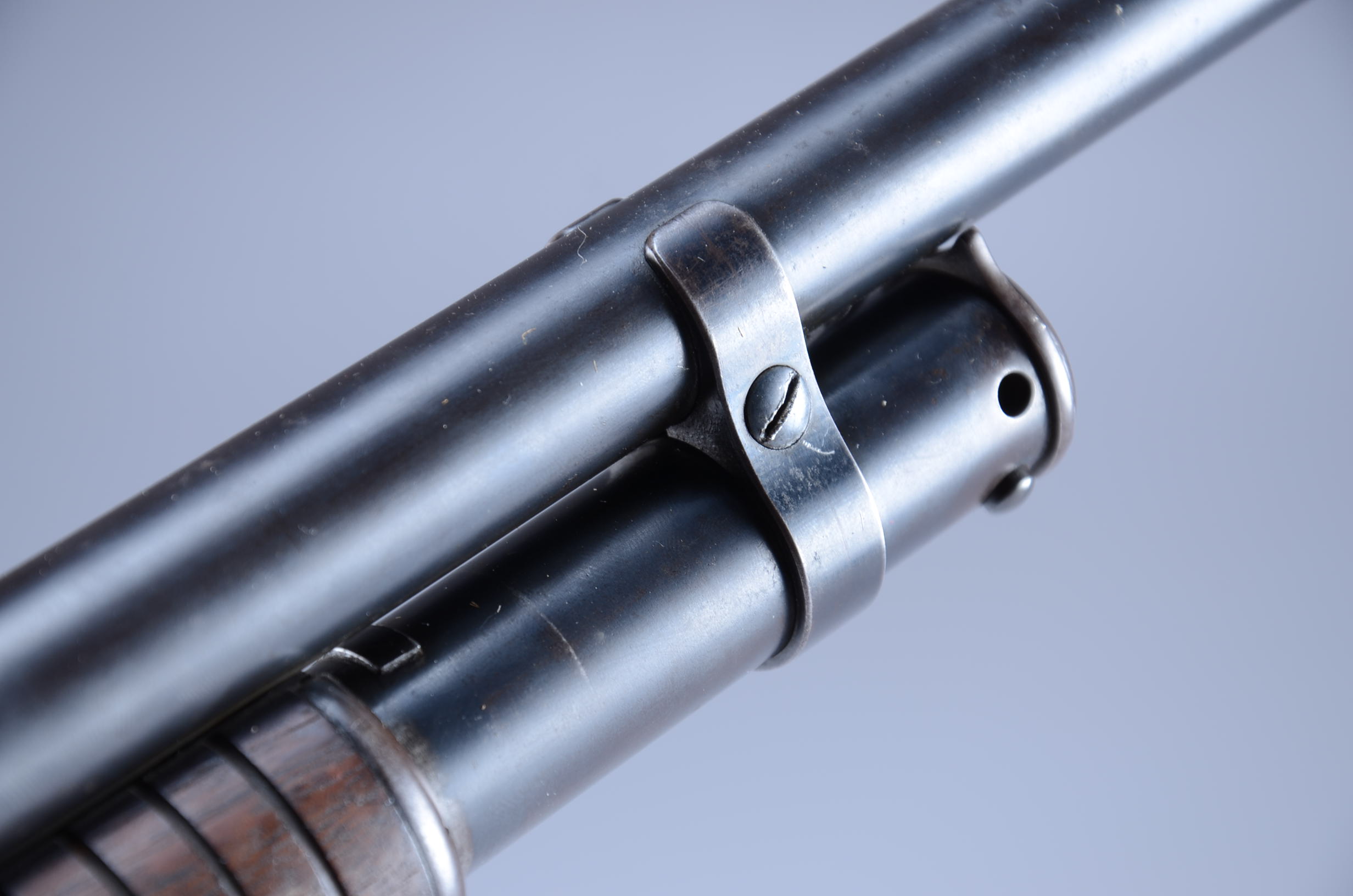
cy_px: 448
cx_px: 676
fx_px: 5513
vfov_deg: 9.3
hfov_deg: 14.0
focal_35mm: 147
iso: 100
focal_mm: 98
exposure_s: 1/100
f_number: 8
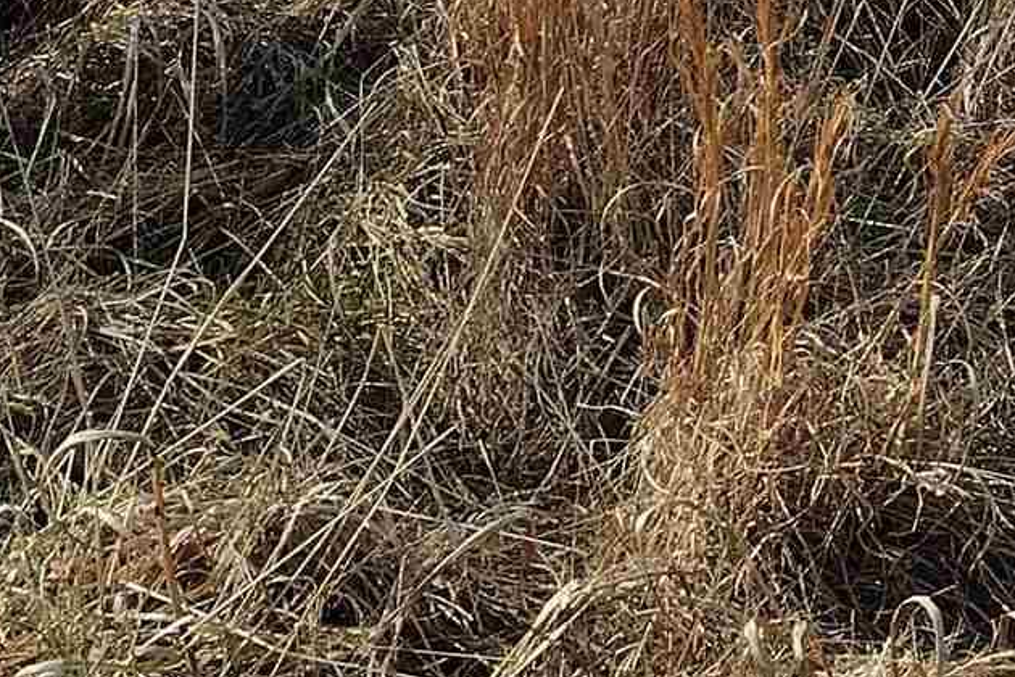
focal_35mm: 137
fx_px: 3862
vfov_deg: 9.1
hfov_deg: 14.5
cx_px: 1195
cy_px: -912
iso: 100
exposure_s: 1/1400
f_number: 1.7
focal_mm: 4.71
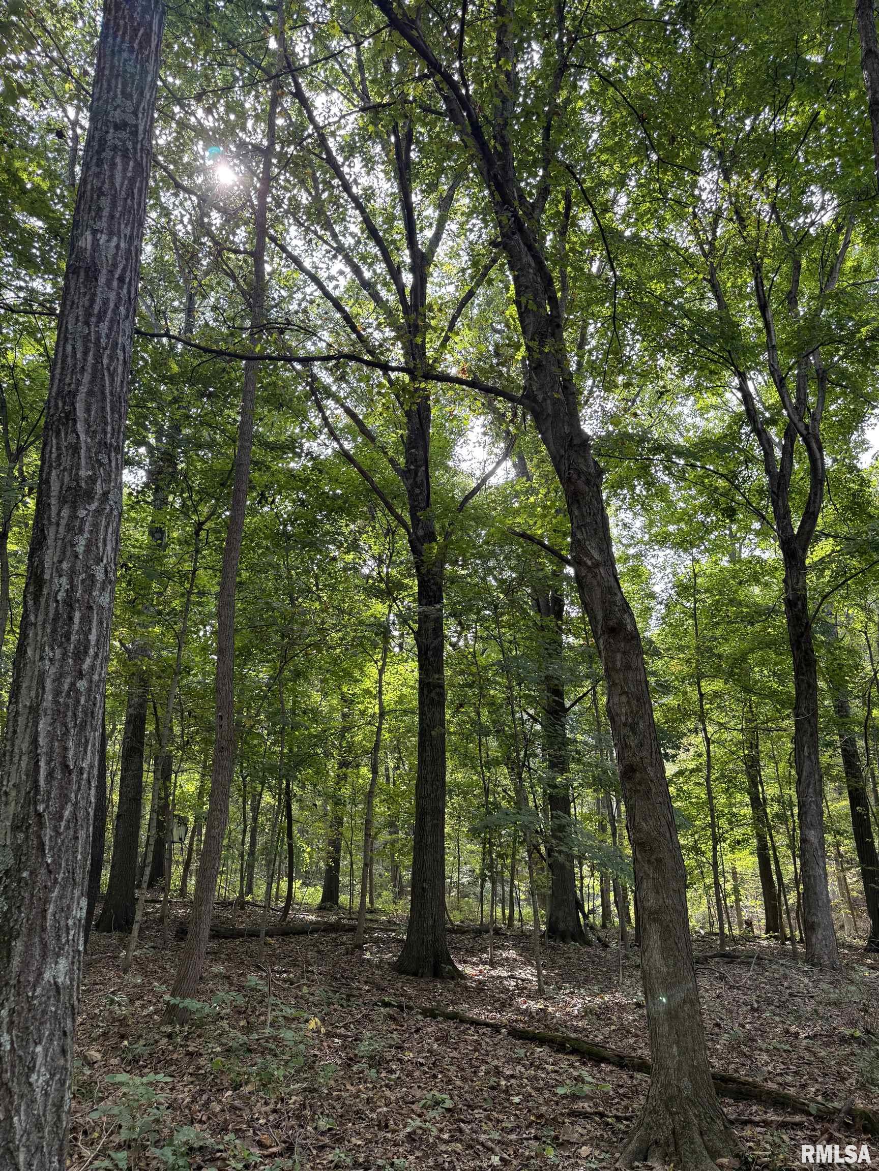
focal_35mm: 24
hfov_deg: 56.8
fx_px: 813
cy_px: 586
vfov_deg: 71.6
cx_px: 440
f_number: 1.78
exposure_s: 1/272
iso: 100
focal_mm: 6.76
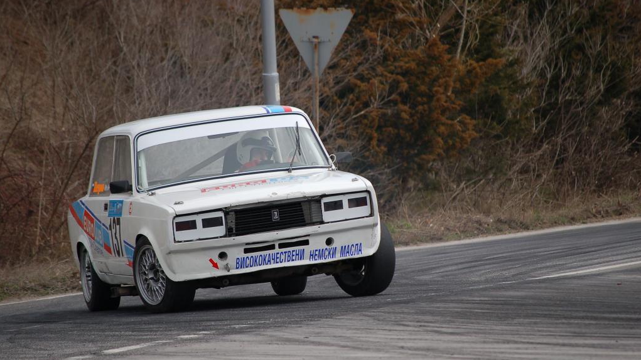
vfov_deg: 3.9
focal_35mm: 315
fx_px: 5353
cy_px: 189
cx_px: 320
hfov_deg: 6.9
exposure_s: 1/1000
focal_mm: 200
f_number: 5.6
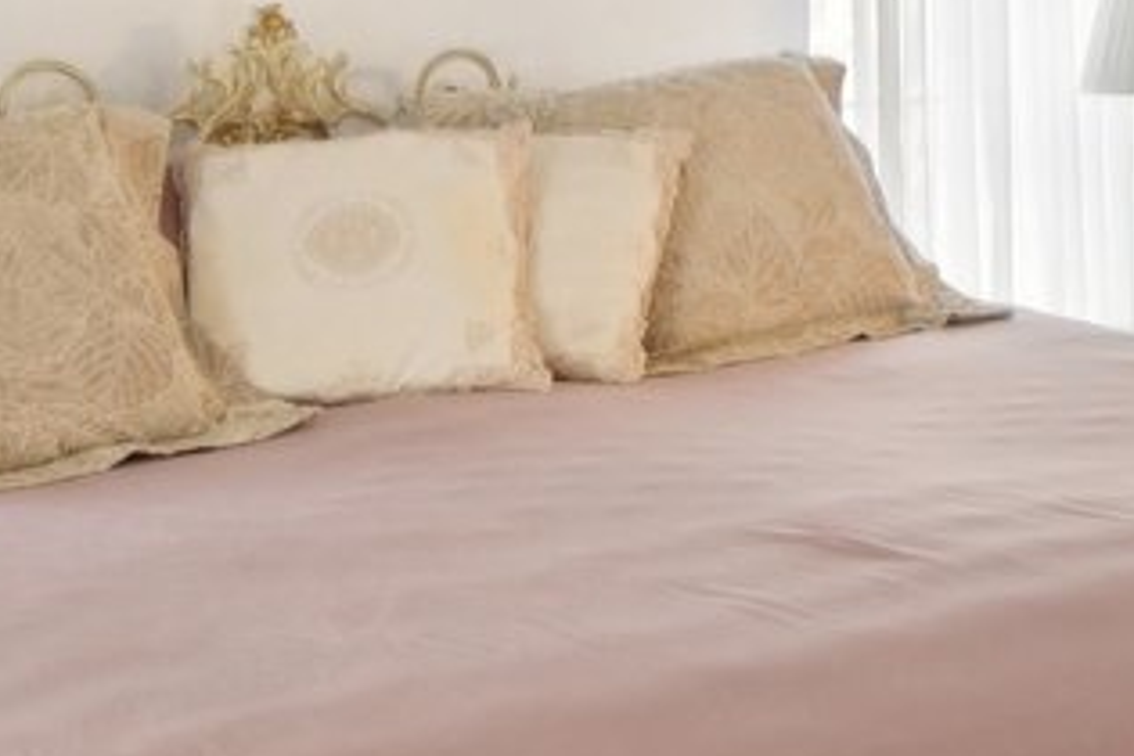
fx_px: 2866
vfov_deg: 14.7
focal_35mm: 91
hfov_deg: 20.0
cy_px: -49
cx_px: 1580
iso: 400
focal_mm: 14
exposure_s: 1/10
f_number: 8
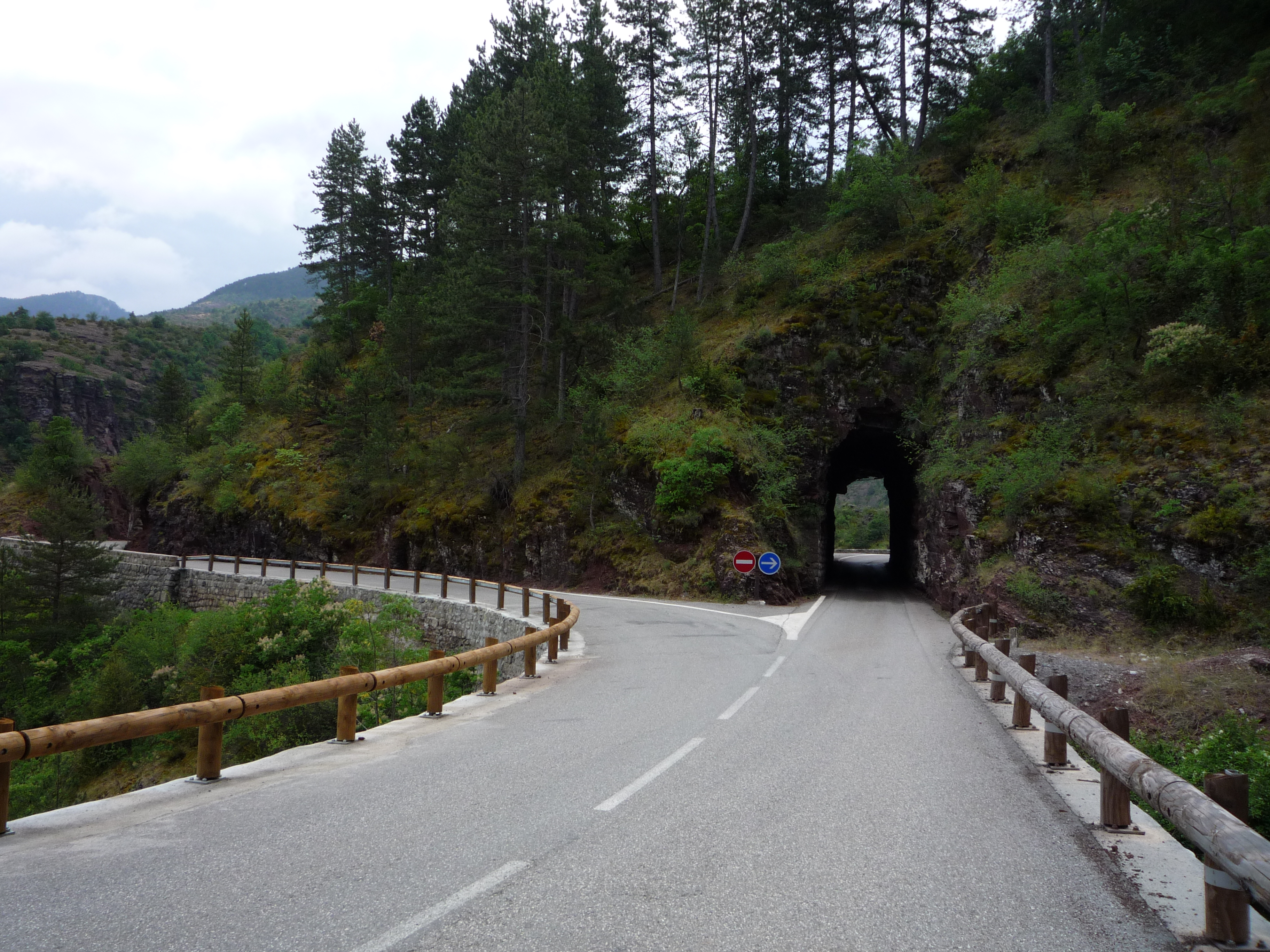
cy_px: 476
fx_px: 1101
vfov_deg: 46.8
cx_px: 635
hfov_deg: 60.0
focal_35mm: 30
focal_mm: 5.2
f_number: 4.5
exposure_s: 1/400
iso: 100
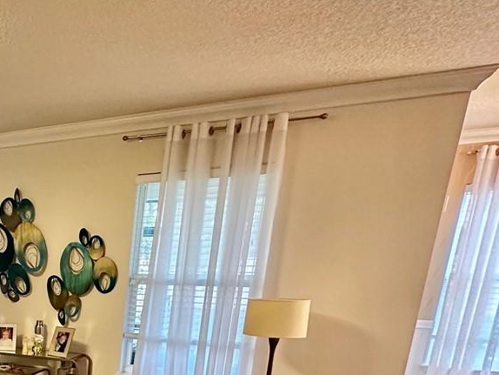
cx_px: -88
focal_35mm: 39
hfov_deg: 37.3
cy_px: 405
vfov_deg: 32.7
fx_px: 562
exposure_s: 1/60
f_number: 2.2
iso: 320
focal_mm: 2.22
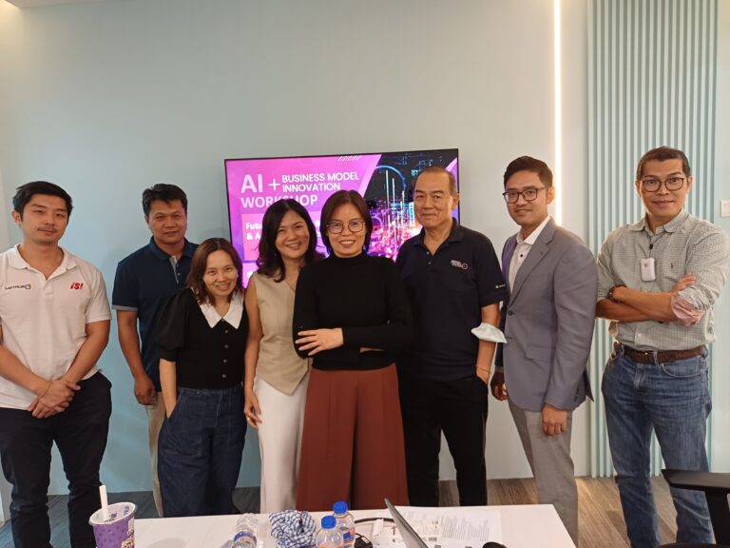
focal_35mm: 25
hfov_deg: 69.4
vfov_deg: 54.9
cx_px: 365
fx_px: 527
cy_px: 274
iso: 320
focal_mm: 4.65
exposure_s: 1/50
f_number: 1.8
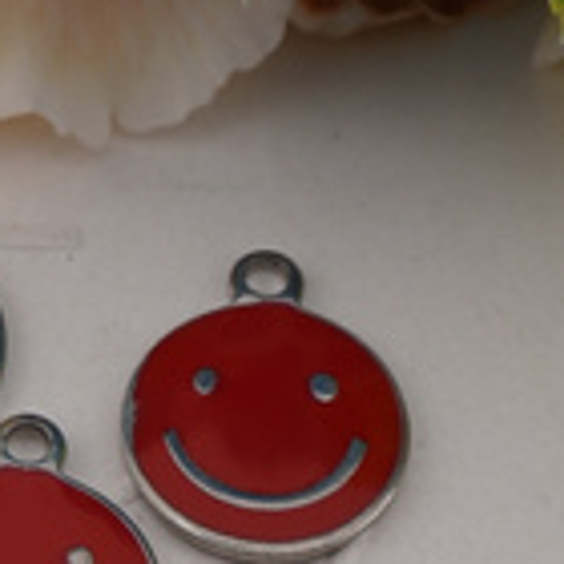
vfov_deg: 10.9
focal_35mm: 160
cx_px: -16
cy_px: 355
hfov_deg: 10.8
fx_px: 2956
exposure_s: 1/80
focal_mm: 39
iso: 100
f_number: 8
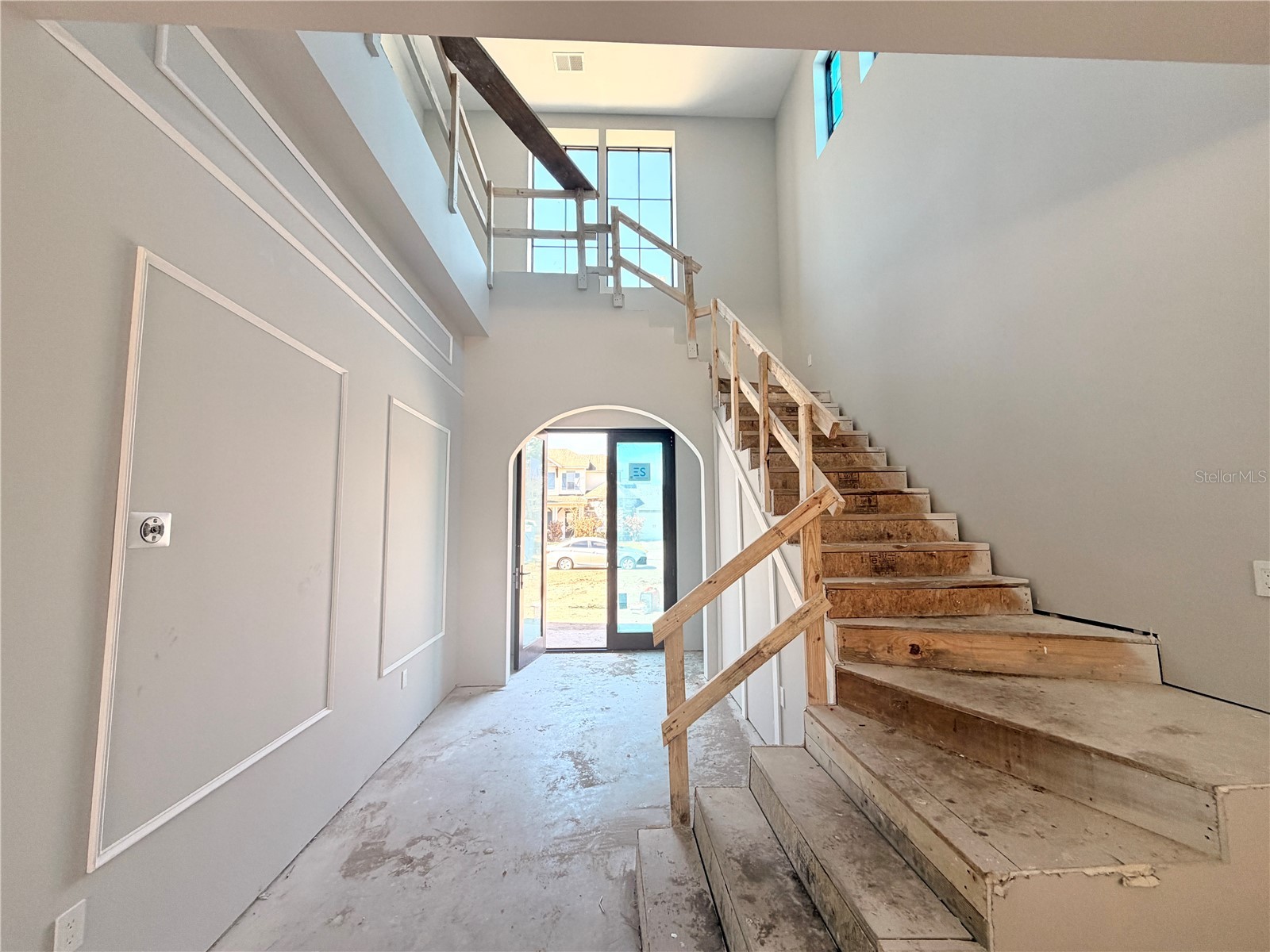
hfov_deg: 102.1
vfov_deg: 85.7
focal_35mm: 14
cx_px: 635
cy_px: 476
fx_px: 514
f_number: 2.2
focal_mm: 2.22
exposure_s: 1/121
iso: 125
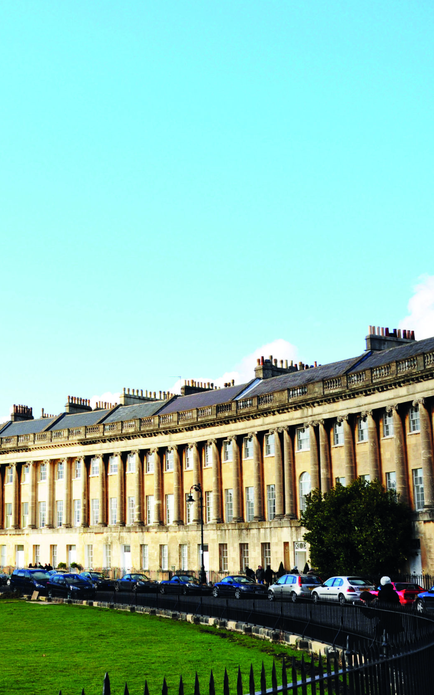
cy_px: 349
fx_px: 1060
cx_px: -35
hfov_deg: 22.0
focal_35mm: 56
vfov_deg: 36.3
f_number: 8
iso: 200
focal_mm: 24
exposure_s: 1/250
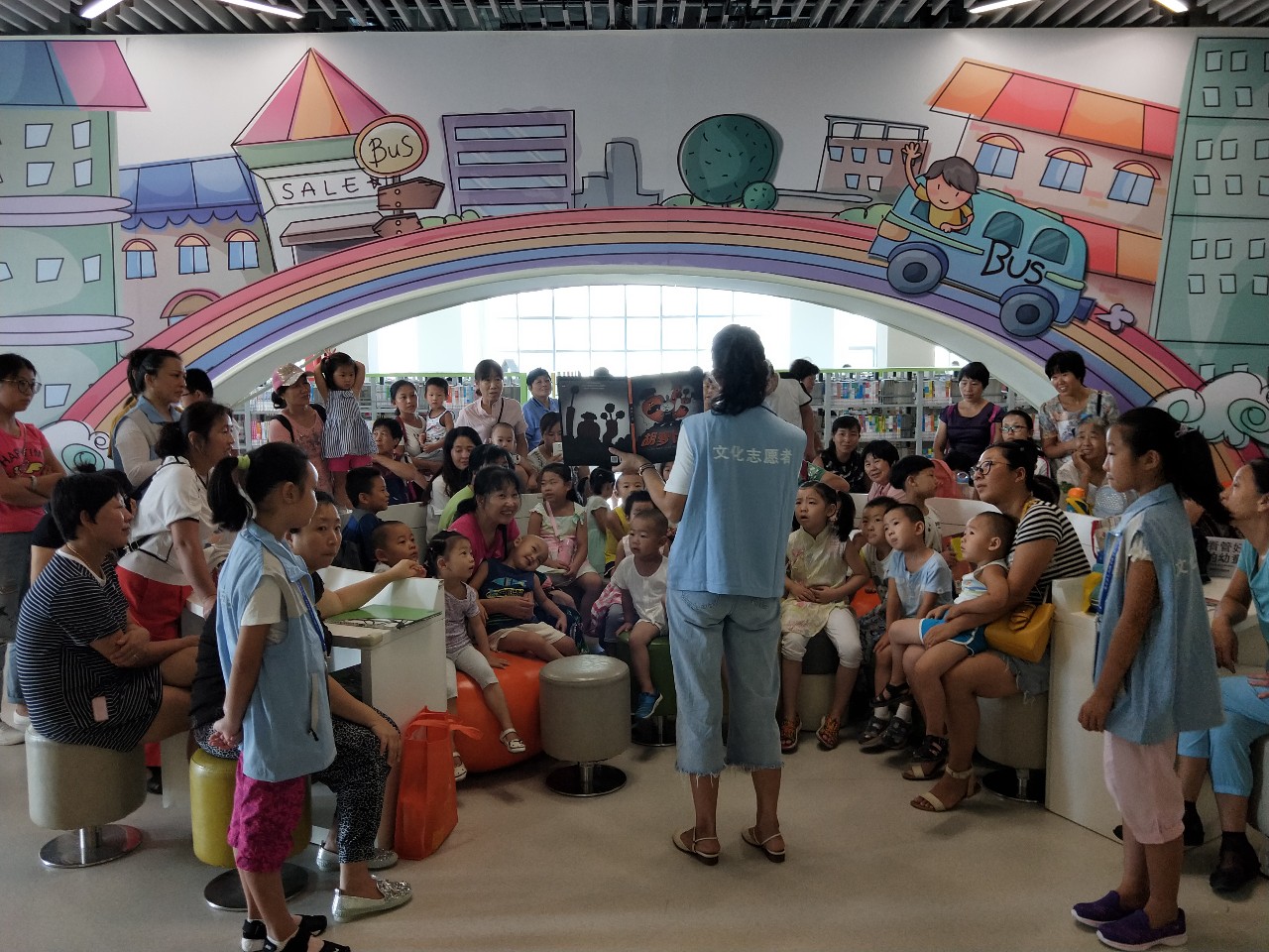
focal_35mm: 25
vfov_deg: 54.9
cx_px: 634
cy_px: 476
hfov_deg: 69.4
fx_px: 916
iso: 187
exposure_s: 1/50
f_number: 1.7
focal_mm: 4.27
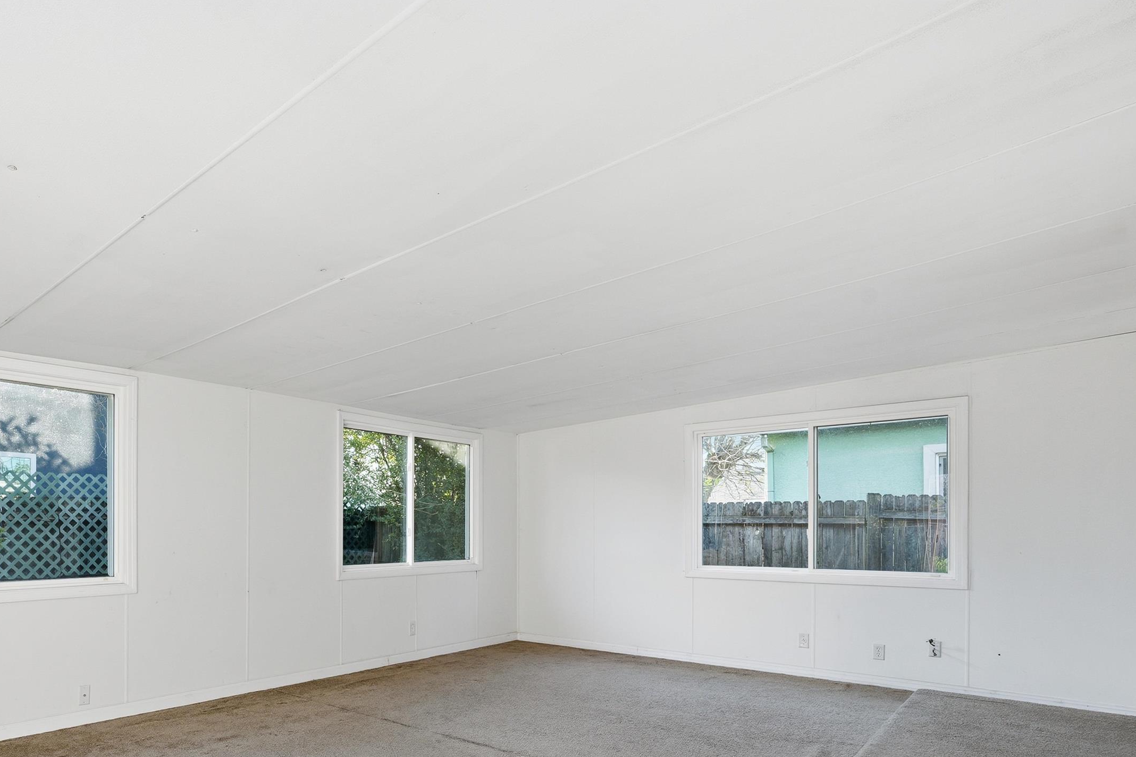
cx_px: 351
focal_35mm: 23
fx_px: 726
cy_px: 539
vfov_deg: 53.4
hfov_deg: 73.1
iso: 100
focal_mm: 16
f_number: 8
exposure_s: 1/90
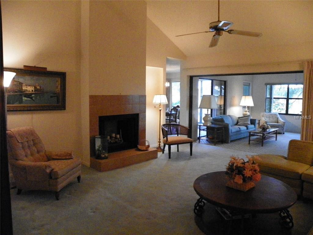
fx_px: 235
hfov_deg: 67.3
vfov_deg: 53.1
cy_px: 118
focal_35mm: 26
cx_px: 156
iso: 640
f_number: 2.8
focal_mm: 4.6
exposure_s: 1/125
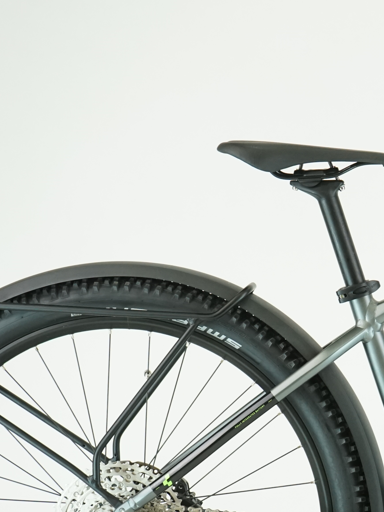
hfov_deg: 11.1
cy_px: 381
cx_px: 517
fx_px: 1923
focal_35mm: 130
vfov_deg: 15.1
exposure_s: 1/200
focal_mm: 52
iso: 1600
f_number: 5.6
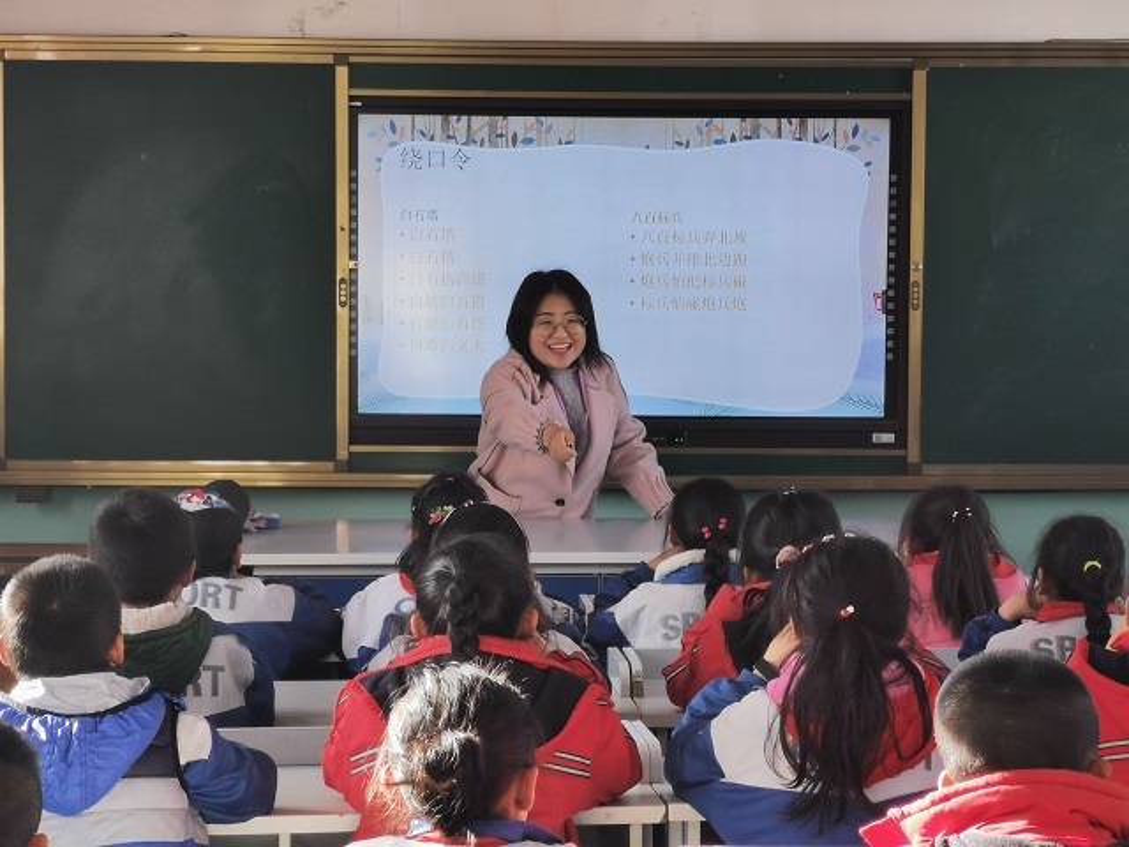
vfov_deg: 14.4
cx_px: 564
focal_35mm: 103
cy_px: 424
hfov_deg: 19.1
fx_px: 3359
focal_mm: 7.48
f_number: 2.4
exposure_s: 1/100
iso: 50
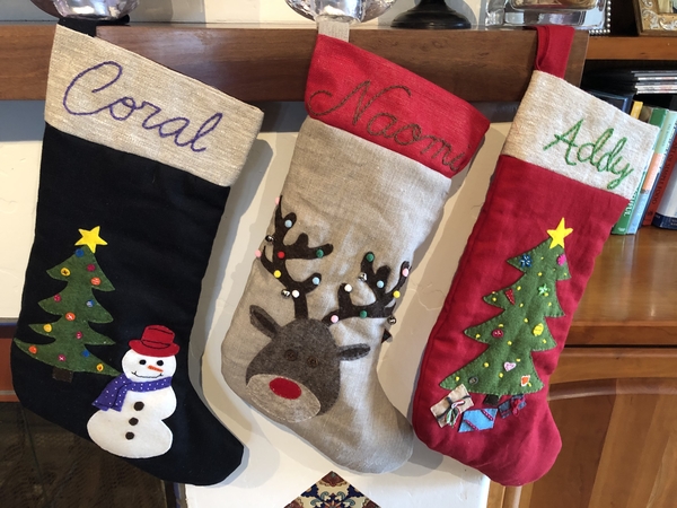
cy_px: 254
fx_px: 548
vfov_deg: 49.7
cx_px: 338
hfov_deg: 63.4
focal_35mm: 28
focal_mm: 3.99
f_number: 1.8
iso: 100
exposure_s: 1/13
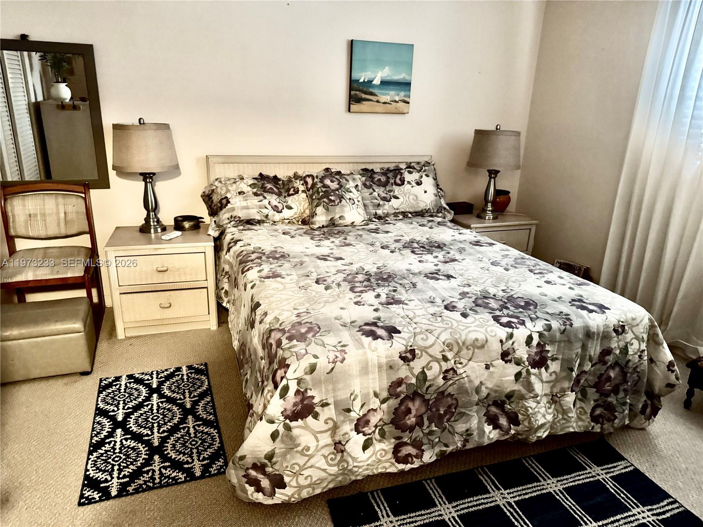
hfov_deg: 71.6
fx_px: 487
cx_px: 352
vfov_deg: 56.8
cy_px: 264
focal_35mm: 24
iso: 1000
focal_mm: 6.76
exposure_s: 1/30
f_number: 1.78
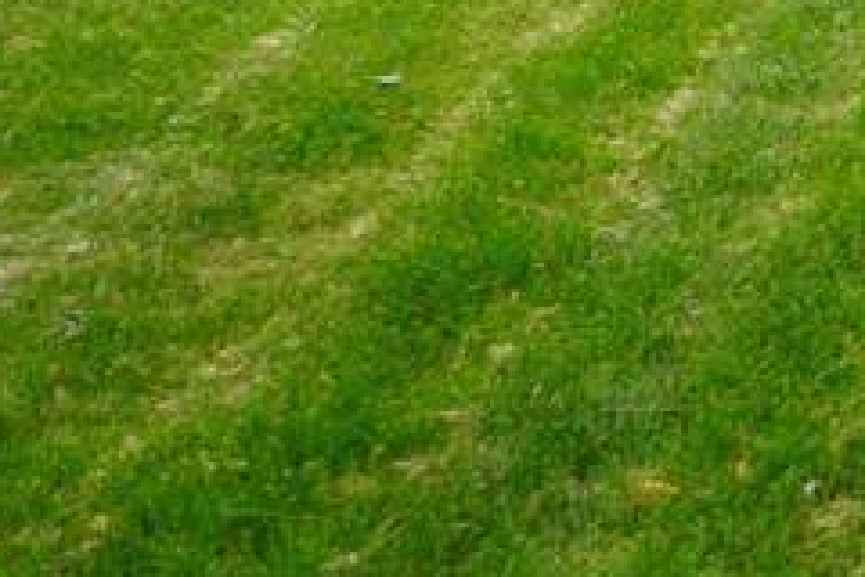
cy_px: -680
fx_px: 4229
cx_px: 2083
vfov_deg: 7.4
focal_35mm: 176
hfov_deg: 10.2
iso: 100
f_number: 4
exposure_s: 1/60
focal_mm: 22
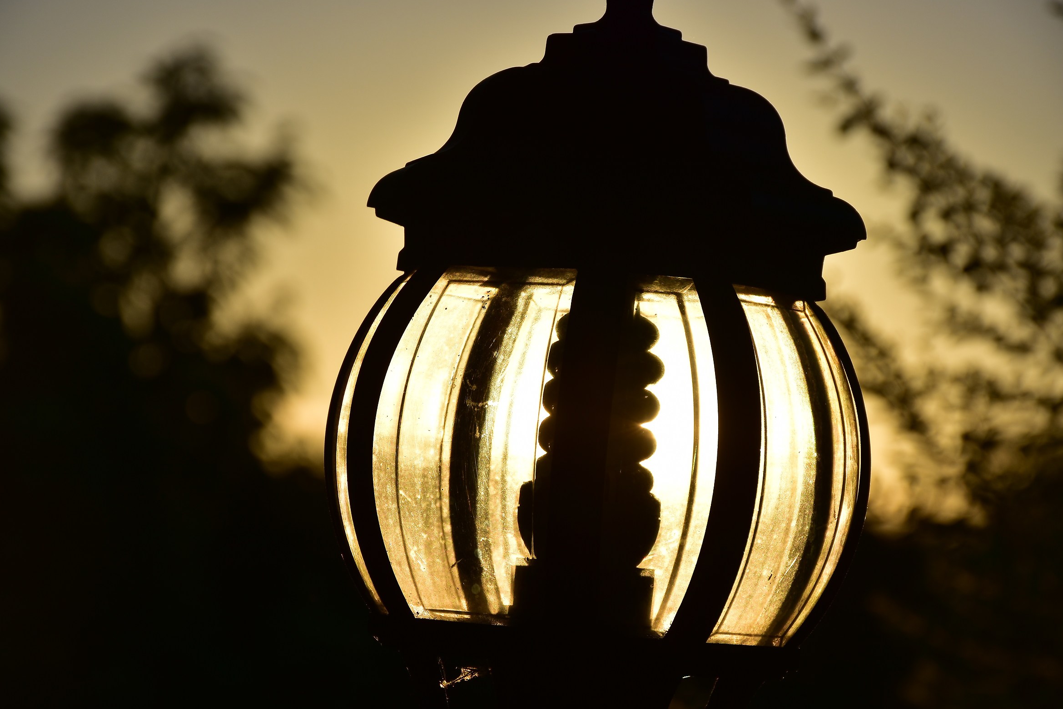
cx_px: 524
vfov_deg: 8.5
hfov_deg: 12.7
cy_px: 354
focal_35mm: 162
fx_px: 4769
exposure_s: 1/1250
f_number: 8
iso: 100
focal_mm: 105
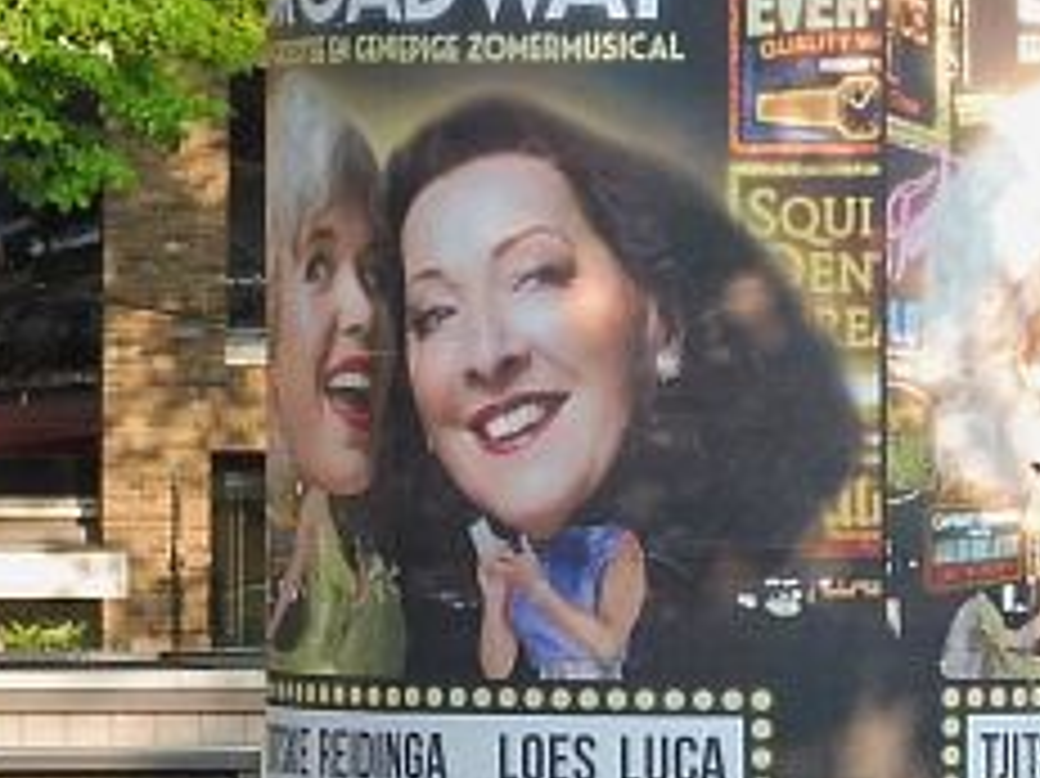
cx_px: 441
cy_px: 171
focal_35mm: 452
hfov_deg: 4.4
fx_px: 13573
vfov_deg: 3.3
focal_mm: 18.2
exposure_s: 1/100
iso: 100
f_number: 6.3
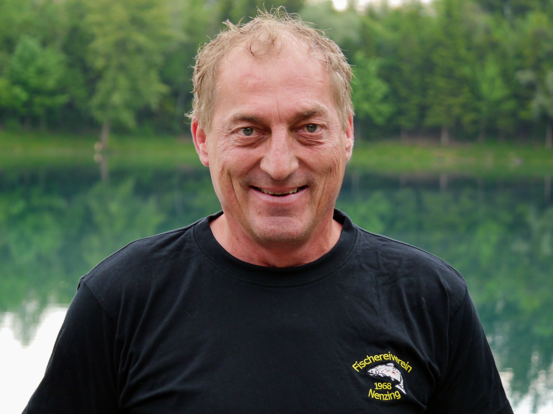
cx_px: 275
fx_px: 1502
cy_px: 206
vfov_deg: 15.7
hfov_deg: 20.9
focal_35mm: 94
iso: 200
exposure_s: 1/100
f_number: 4
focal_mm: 45
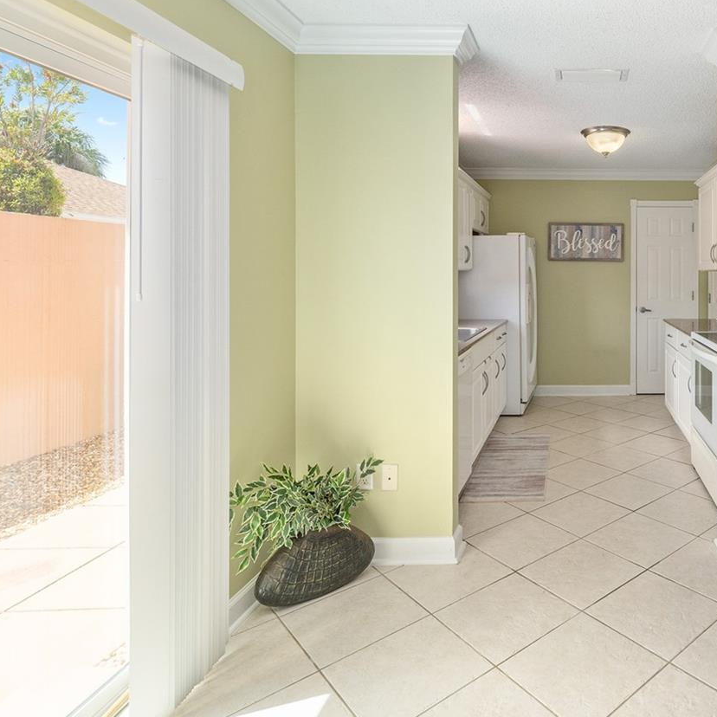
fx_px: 539
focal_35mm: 23
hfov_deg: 60.8
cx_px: 591
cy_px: 278
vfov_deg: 66.4
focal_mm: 14
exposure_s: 1/100
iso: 500
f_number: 8
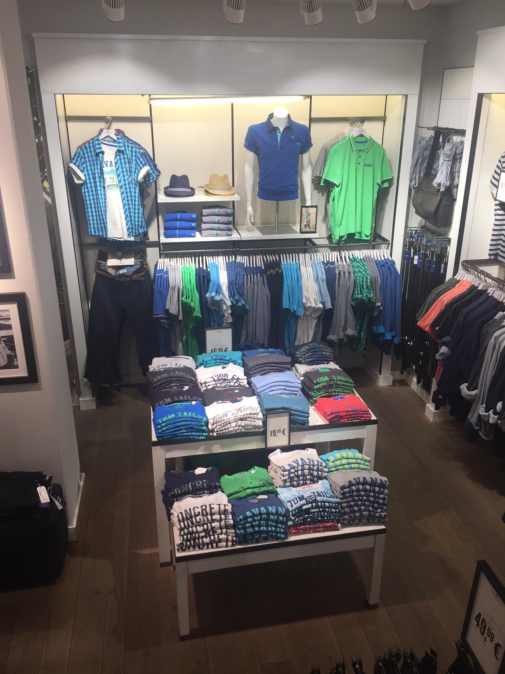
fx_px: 564
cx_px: 252
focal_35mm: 29
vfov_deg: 61.7
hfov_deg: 48.2
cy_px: 337
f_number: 2.2
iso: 50
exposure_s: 1/100
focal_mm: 4.15
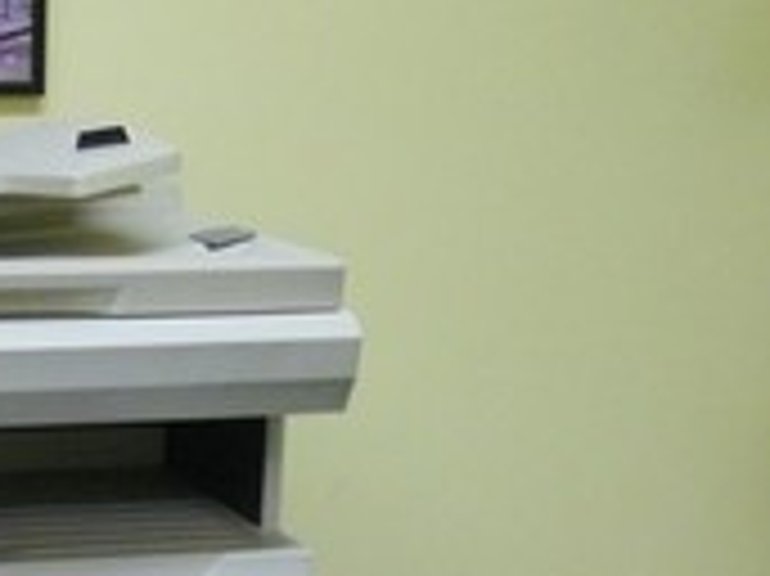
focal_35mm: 95
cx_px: -45
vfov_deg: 14.5
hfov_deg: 19.9
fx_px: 2112
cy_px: 864
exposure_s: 1/30
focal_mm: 4.9
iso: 250
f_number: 3.2
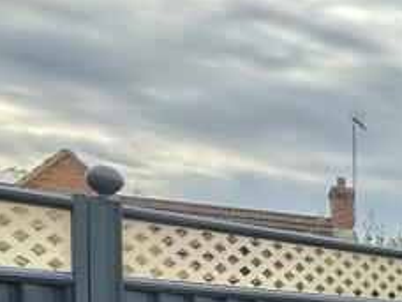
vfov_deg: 21.4
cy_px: 378
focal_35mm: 63
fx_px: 732
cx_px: 804
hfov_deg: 18.9
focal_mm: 2.22
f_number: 2.2
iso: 64
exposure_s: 1/830
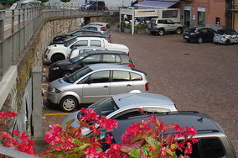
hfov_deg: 35.1
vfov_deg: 23.0
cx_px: 136
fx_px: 376
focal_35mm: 57
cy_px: 13
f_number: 11
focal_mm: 18
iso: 800
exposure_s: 1/125
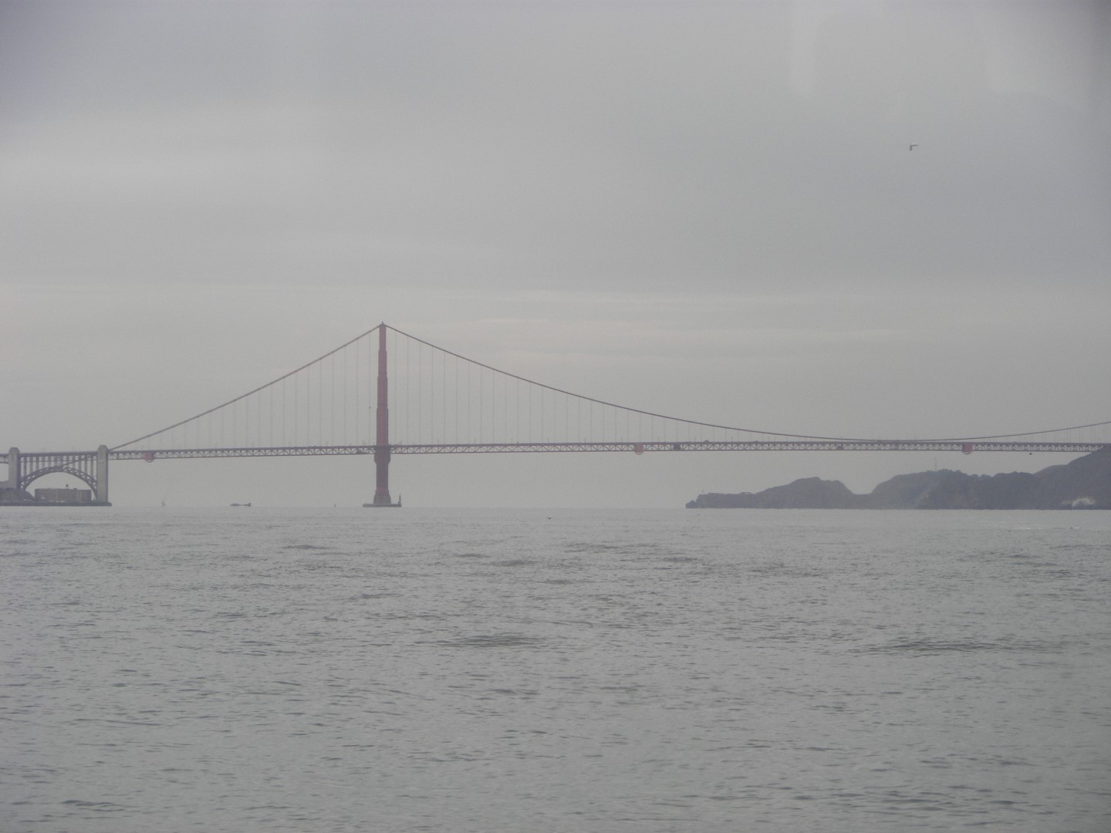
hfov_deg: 14.3
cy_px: 416
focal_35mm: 138
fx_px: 4429
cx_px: 556
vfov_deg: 10.7
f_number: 3.2
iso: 64
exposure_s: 1/200
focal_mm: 22.8
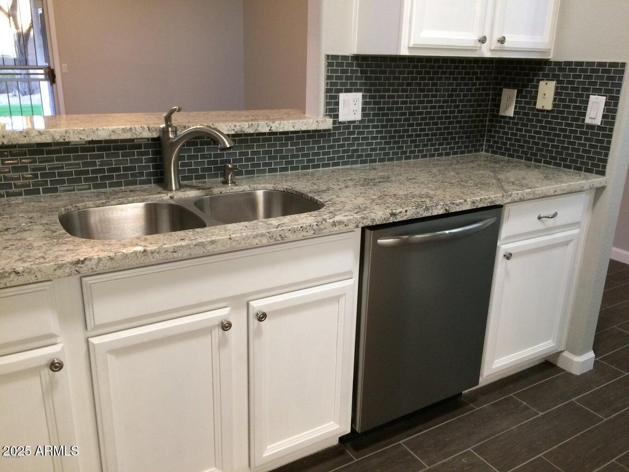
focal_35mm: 29
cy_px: 236
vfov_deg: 48.2
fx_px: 527
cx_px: 314
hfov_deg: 61.7
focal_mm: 4.15
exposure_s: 1/30
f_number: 2.2
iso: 160
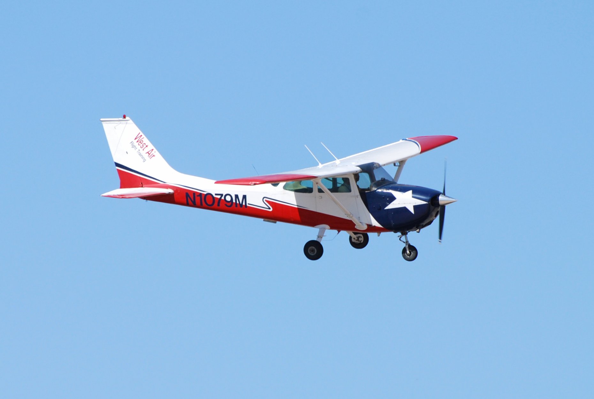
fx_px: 7441
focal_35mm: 450
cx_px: 297
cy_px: 200
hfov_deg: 4.6
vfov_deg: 3.1
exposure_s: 1/800
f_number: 8
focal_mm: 300
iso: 200
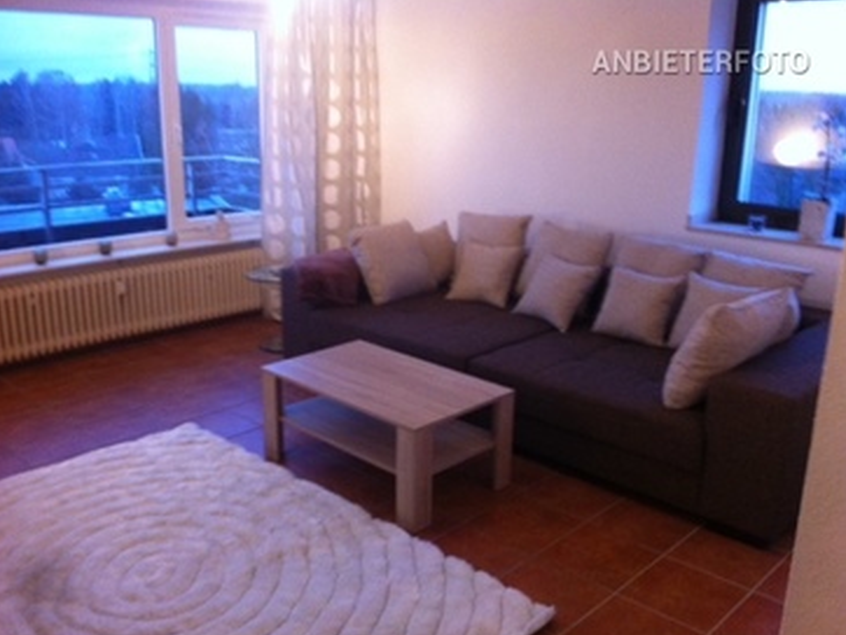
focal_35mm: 36
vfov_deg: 39.7
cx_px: 415
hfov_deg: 51.3
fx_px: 880
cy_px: 319
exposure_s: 1/15
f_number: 2.8
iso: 250
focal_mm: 3.85
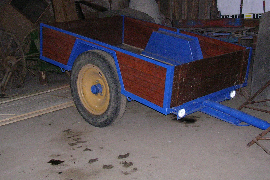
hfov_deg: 36.8
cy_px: 57
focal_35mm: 54
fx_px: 405
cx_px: 153
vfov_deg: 24.9
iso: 200
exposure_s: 1/60.1
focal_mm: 6.2
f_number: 2.9
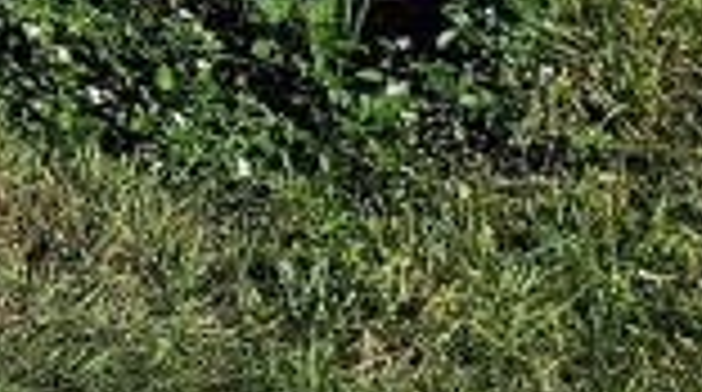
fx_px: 3065
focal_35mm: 165
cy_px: -870
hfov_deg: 9.7
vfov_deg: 6.5
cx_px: -1472
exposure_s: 1/1728
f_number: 1.7
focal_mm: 6.3
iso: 12
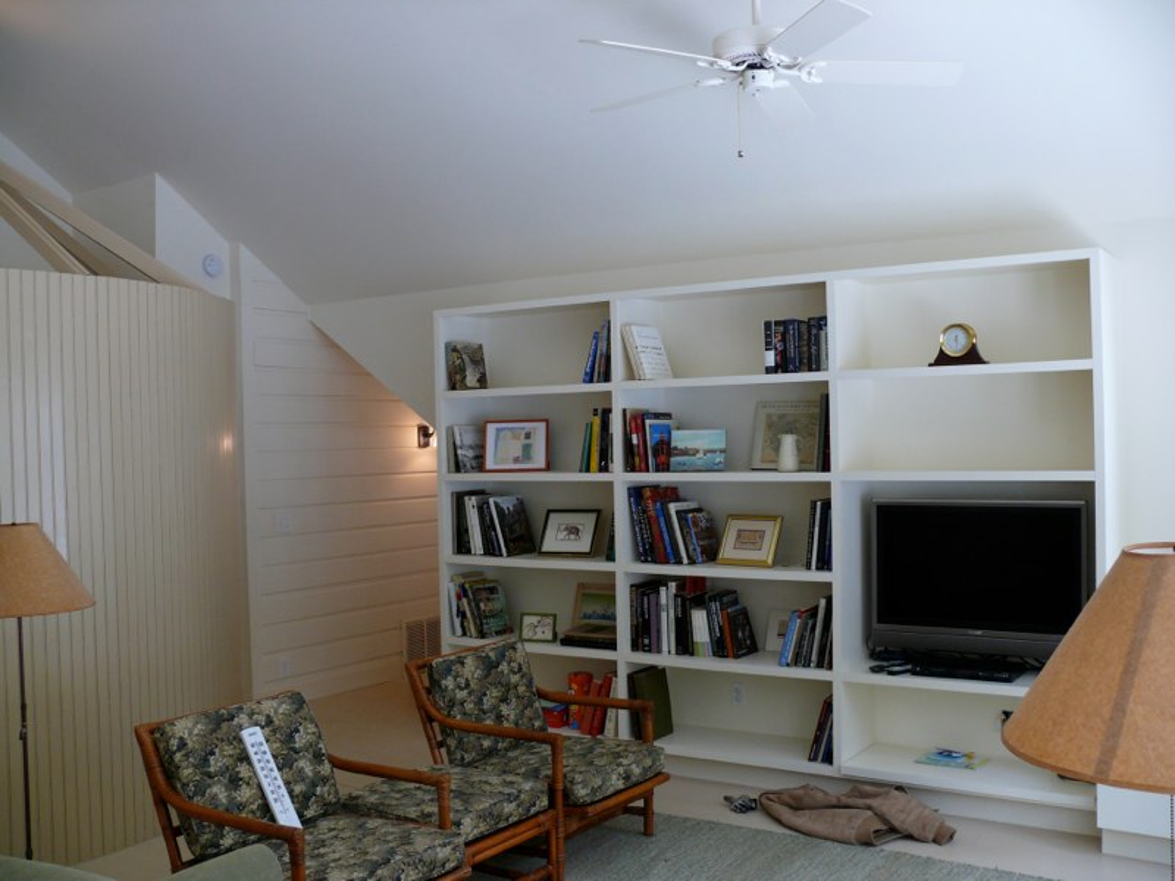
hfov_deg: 52.6
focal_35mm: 35
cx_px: 588
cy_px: 440
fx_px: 1188
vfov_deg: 40.7
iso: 100
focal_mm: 7.4
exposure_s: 1/60
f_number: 2.8
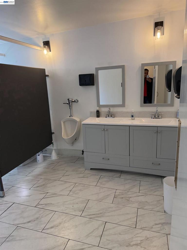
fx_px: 173
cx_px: 94
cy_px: 125
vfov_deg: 71.6
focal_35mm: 24
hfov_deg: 56.8
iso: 200
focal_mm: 6.76
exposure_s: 1/154
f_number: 1.78
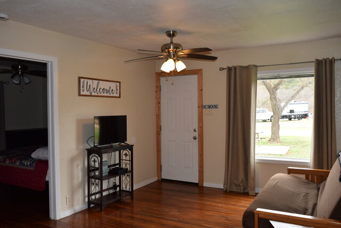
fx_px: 298
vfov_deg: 41.7
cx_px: 170
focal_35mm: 32
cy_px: 114
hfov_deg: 59.5
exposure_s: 1/125
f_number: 5.6
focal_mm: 21
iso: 400
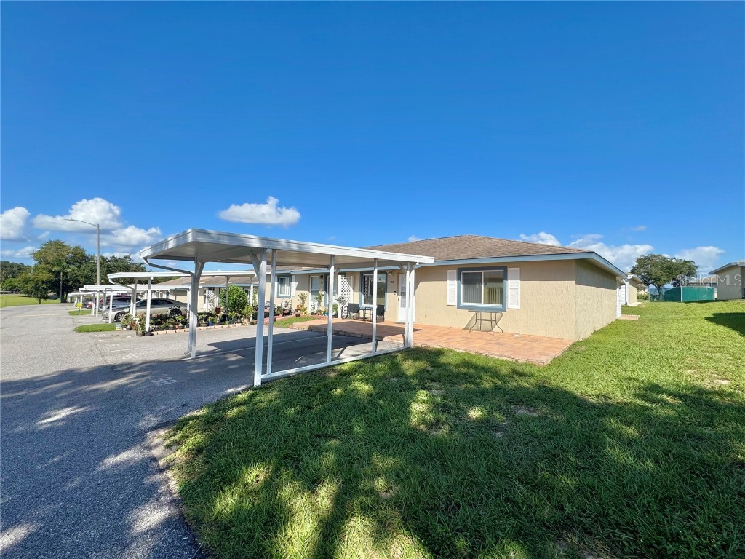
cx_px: 372
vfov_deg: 85.7
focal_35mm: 14
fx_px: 301
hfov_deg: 102.1
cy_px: 280
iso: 50
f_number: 2.2
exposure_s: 1/2674
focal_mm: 2.22
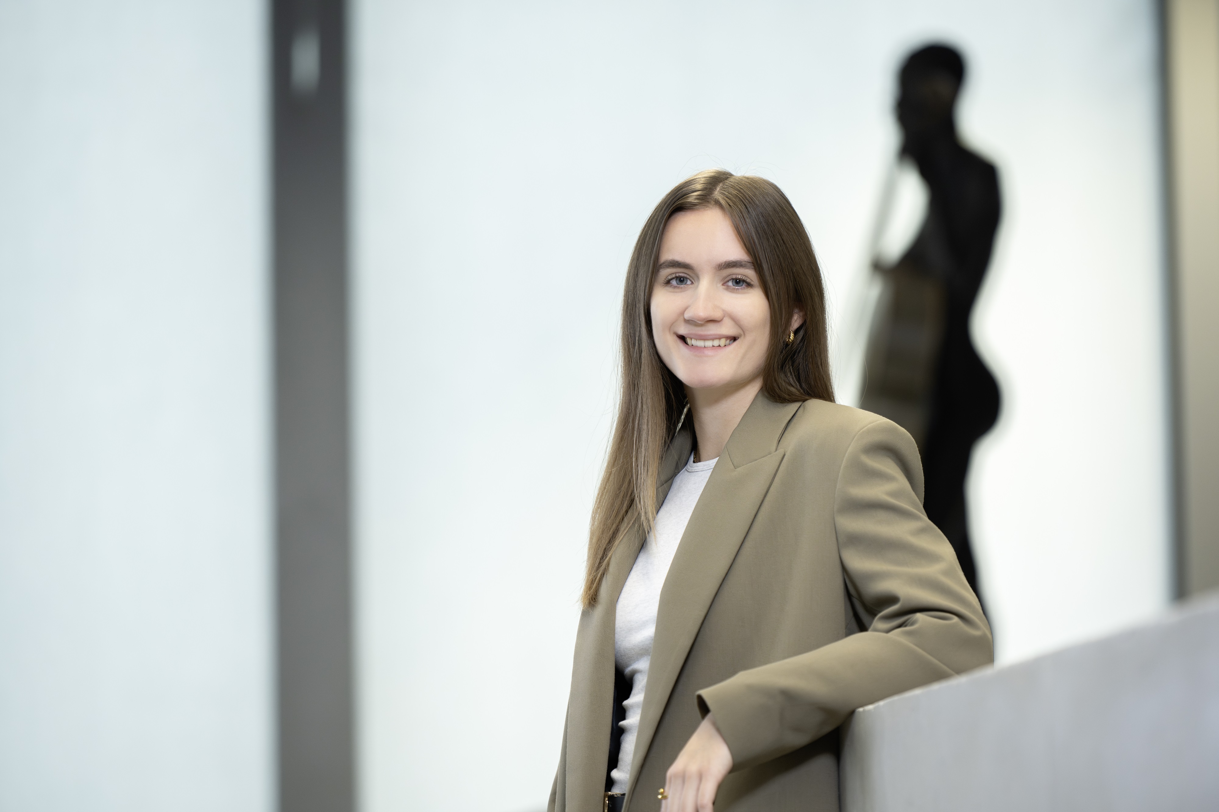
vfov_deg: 8.3
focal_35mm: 165
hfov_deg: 12.5
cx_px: 610
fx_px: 5586
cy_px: 406
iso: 1250
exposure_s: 1/200
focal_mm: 165
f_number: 3.2
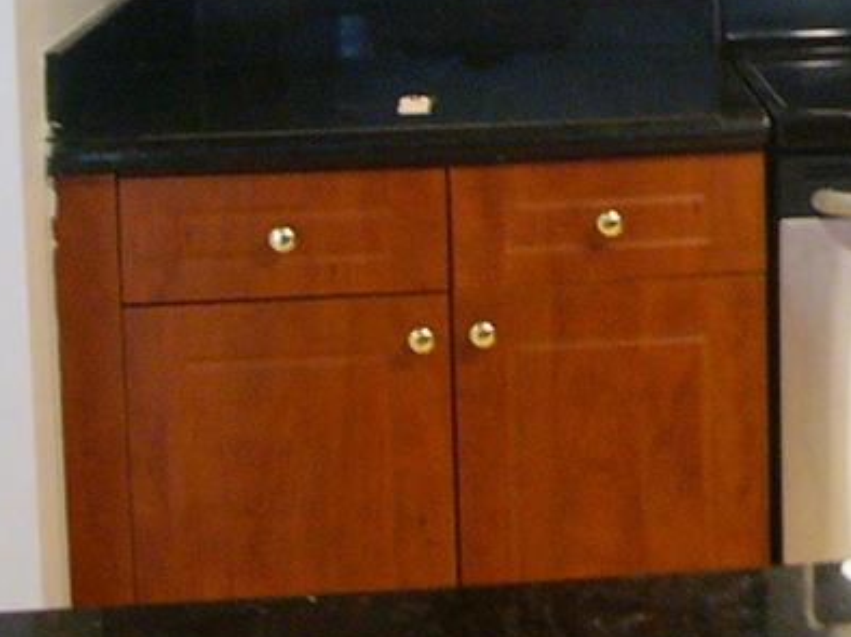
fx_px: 2236
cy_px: -130
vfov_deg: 15.6
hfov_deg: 20.5
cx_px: 946
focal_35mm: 91
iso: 200
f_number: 2.8
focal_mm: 5.8
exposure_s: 1/8
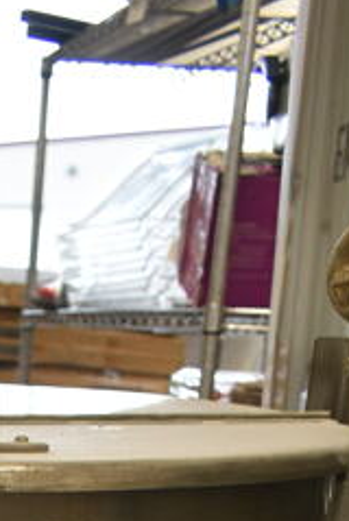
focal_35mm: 103
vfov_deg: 16.6
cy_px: 934
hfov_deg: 12.6
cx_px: -179
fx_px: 1493
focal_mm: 18
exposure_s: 1/30
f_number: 3.5
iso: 250
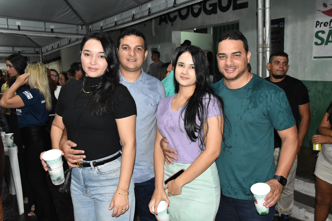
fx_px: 304
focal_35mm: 33
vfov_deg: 40.0
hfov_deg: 57.2
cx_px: 166
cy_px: 110
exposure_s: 1/100
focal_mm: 22
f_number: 5.6
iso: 2500
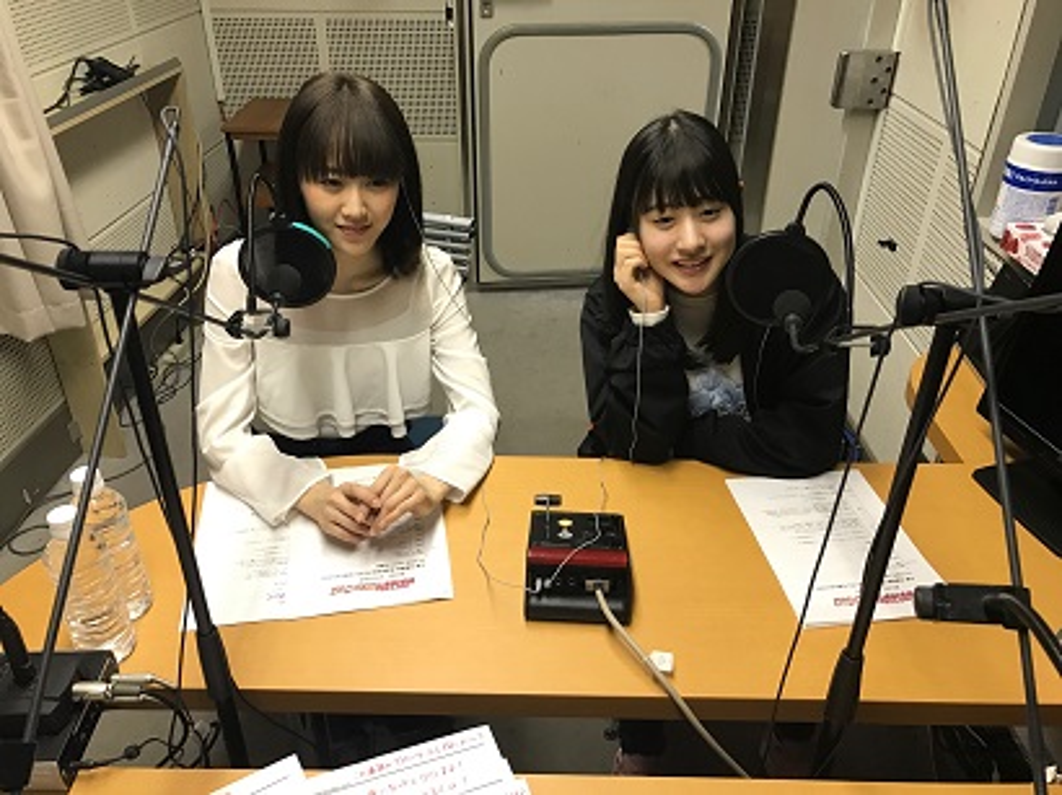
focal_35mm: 28
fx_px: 859
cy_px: 398
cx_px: 531
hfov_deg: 63.5
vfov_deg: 49.7
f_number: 1.8
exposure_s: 1/20
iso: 40
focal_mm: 3.99
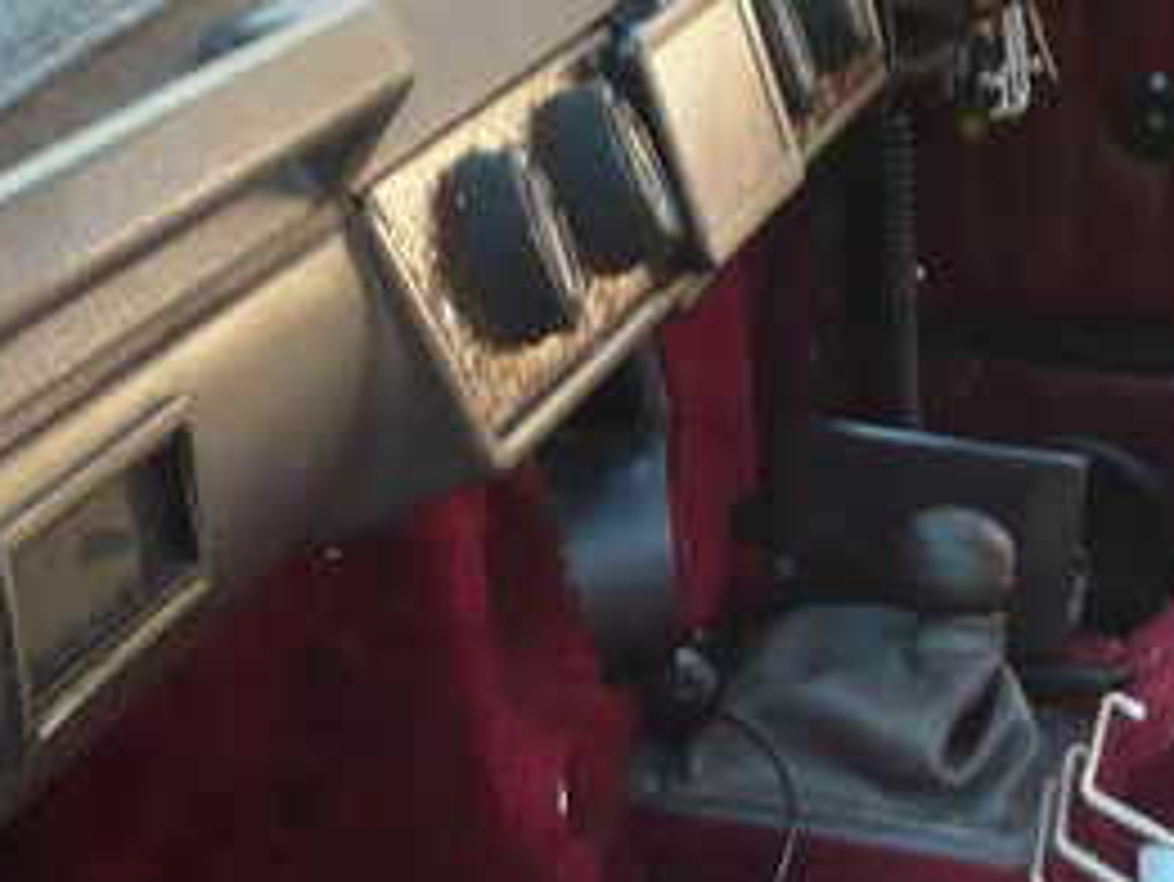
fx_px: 3495
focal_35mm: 103
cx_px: 810
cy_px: 756
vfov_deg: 14.3
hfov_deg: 19.0
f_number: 2.8
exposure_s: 1/60
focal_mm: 5.8
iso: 100
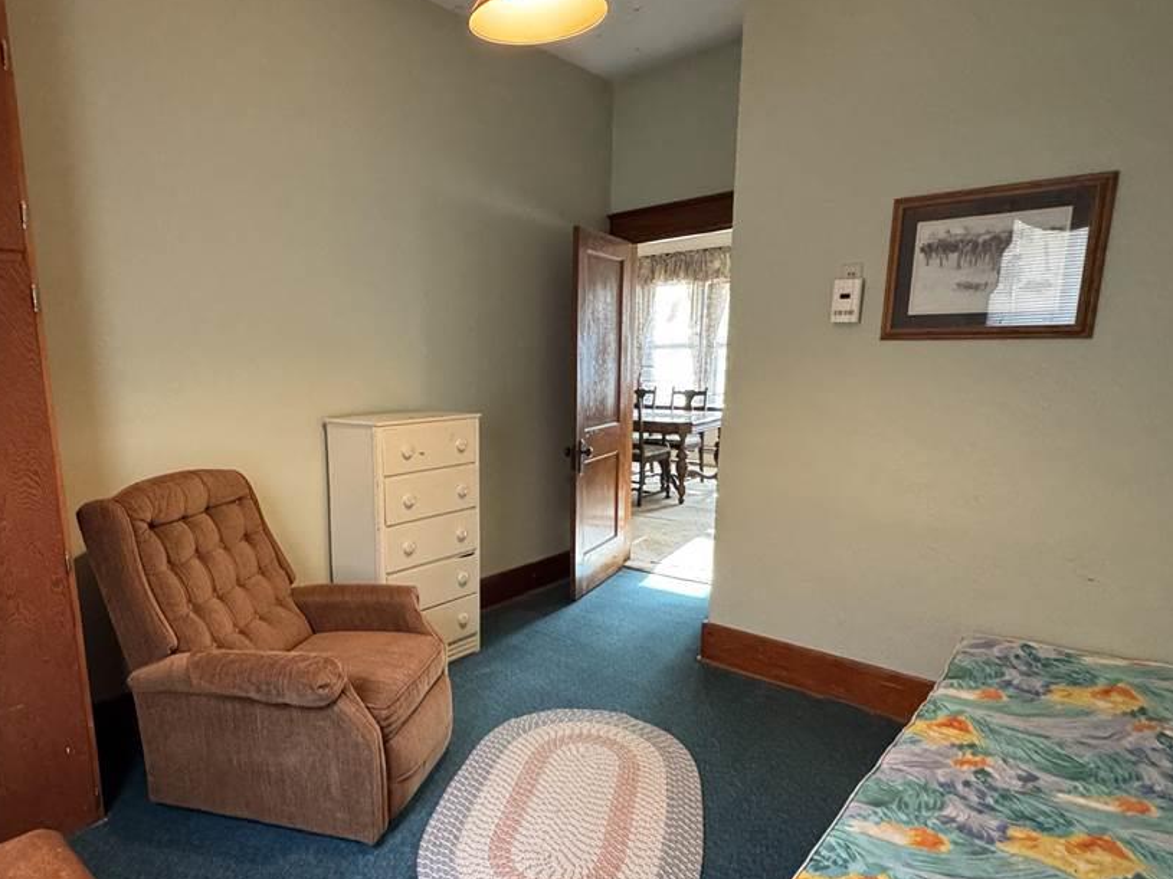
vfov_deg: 60.9
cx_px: 443
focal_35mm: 22
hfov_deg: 75.1
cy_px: 496
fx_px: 745
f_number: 2.2
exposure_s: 1/60
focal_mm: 2.22
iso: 1000
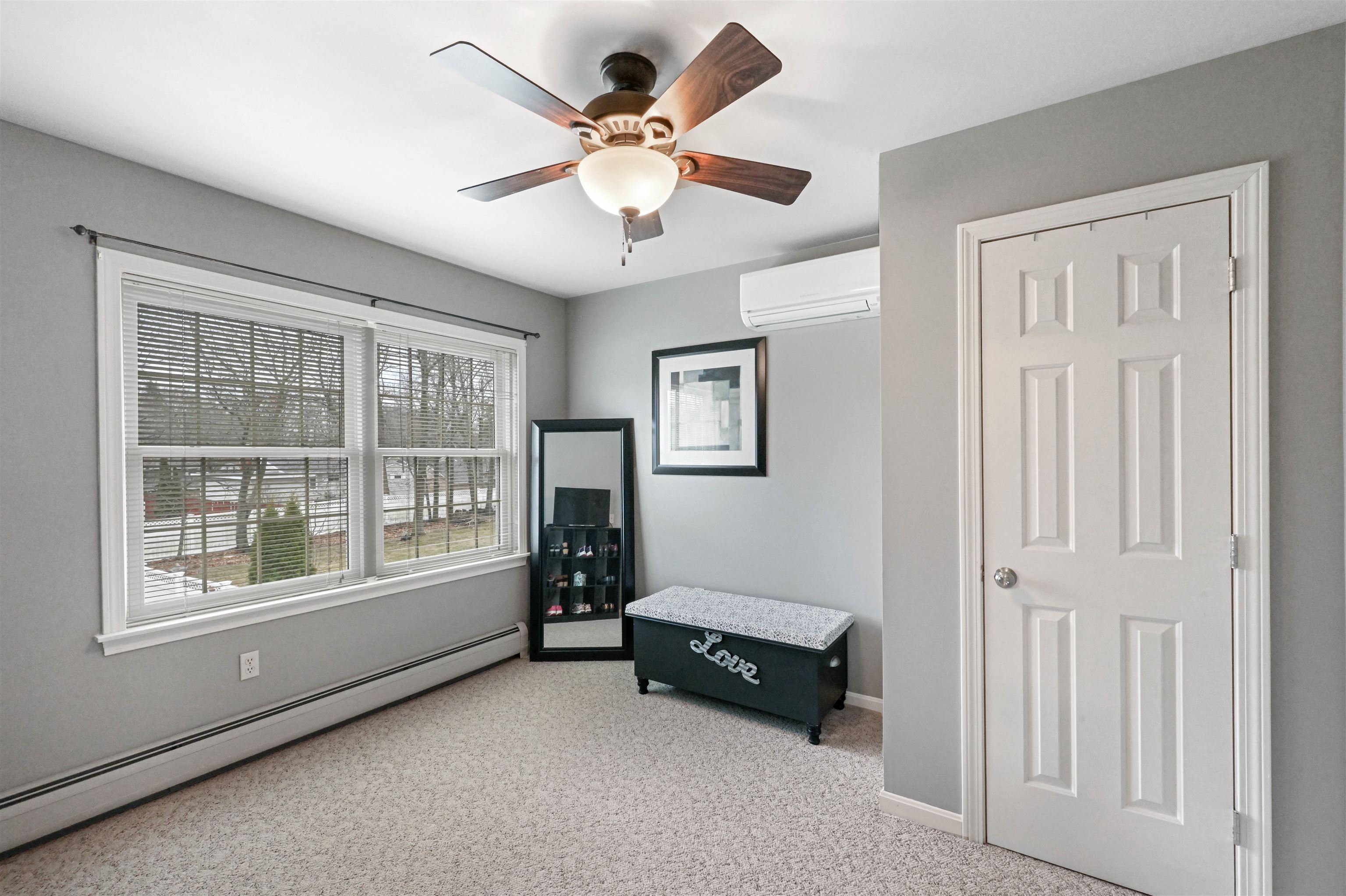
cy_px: 448
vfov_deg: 81.2
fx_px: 523
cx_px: 673
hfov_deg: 104.3
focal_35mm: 14
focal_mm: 14
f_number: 14
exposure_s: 1/2.5
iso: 4000
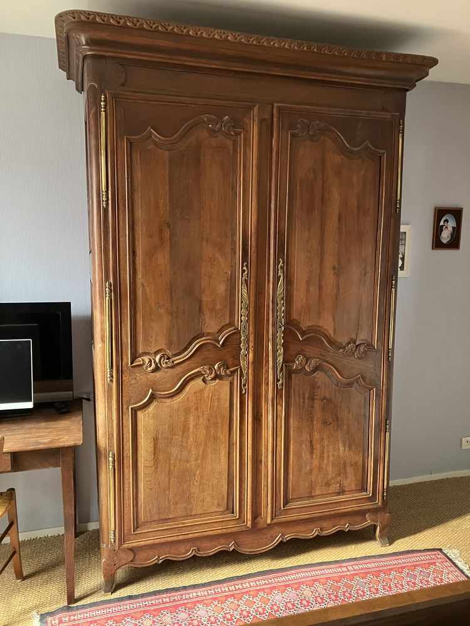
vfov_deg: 63.4
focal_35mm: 28
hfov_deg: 49.7
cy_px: 313
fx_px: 507
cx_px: 235
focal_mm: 3.99
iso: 320
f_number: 1.8
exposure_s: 1/60
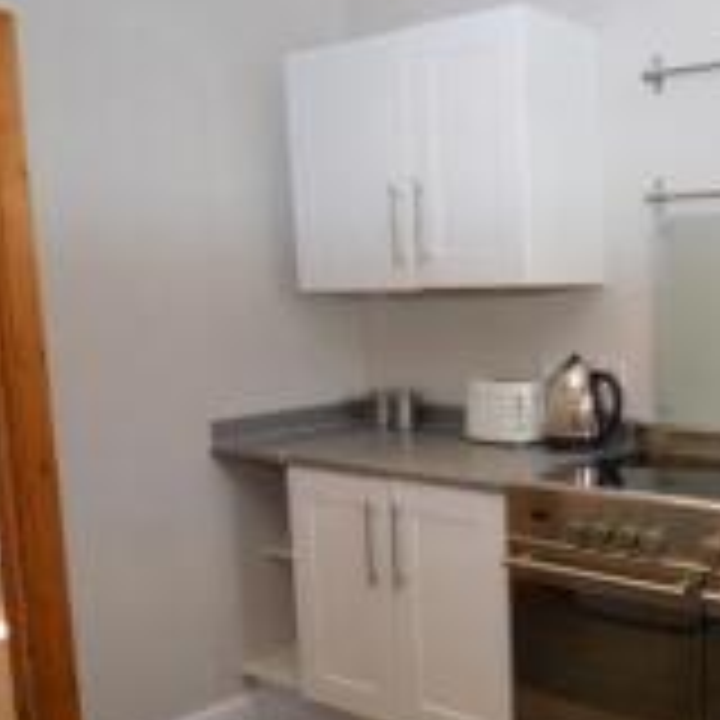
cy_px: 416
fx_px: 894
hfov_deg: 40.1
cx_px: 666
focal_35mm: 38
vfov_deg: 43.7
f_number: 4
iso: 500
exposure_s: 1/60
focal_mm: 10
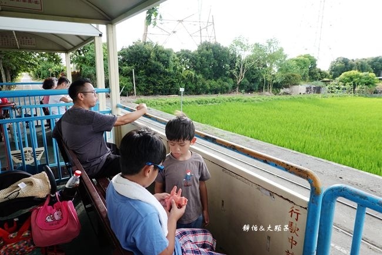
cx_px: 191
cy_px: 128
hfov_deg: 73.8
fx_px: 255
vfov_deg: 53.1
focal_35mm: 24
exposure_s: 1/320
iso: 125
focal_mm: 9
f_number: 2.8
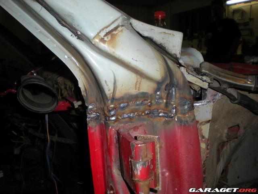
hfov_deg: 49.0
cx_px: 129
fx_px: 283
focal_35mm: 38
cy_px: 97
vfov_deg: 37.7
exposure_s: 1/60
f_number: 3.1
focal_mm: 6.3
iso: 64
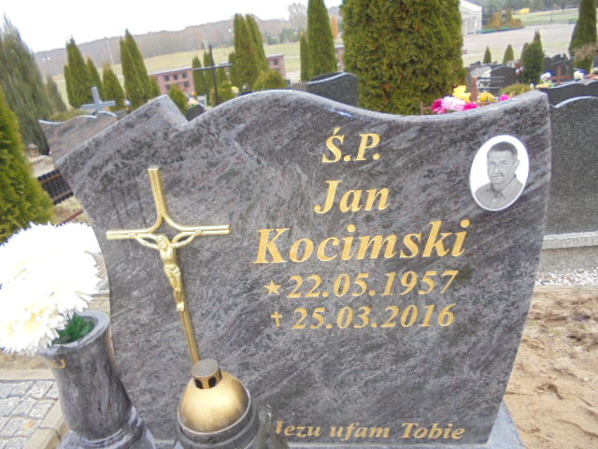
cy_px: 224
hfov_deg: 67.3
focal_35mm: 26
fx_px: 449
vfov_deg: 53.1
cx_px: 299
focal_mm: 4.6
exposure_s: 1/60
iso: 100
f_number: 3.5
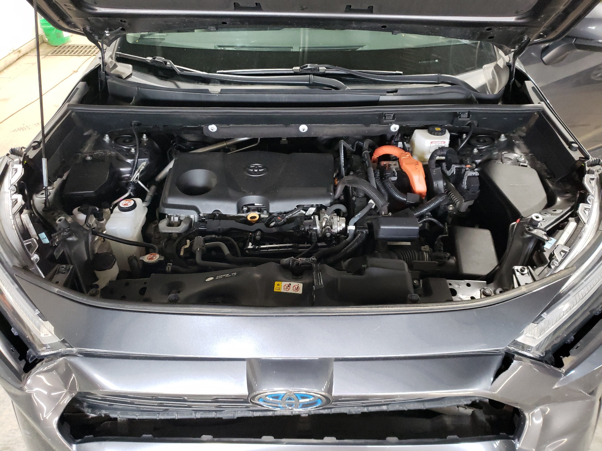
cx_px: 301
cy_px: 226
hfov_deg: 67.3
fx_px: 452
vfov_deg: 53.1
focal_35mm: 26
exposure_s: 1/60.2
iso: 322
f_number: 1.5
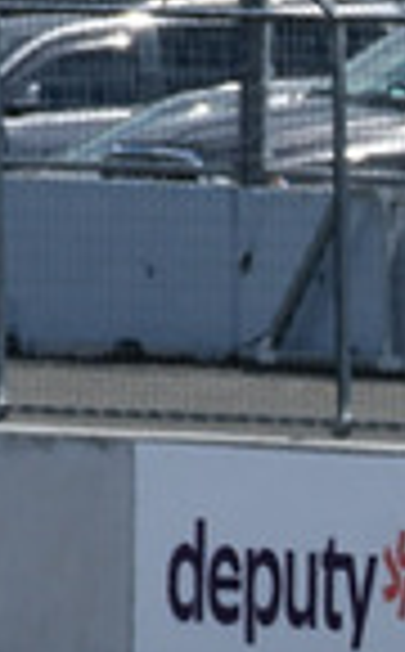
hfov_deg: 0.4
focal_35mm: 3130
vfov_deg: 0.7
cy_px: 1192
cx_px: 1498
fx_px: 55552
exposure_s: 1/640
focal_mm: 370
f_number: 10
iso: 250
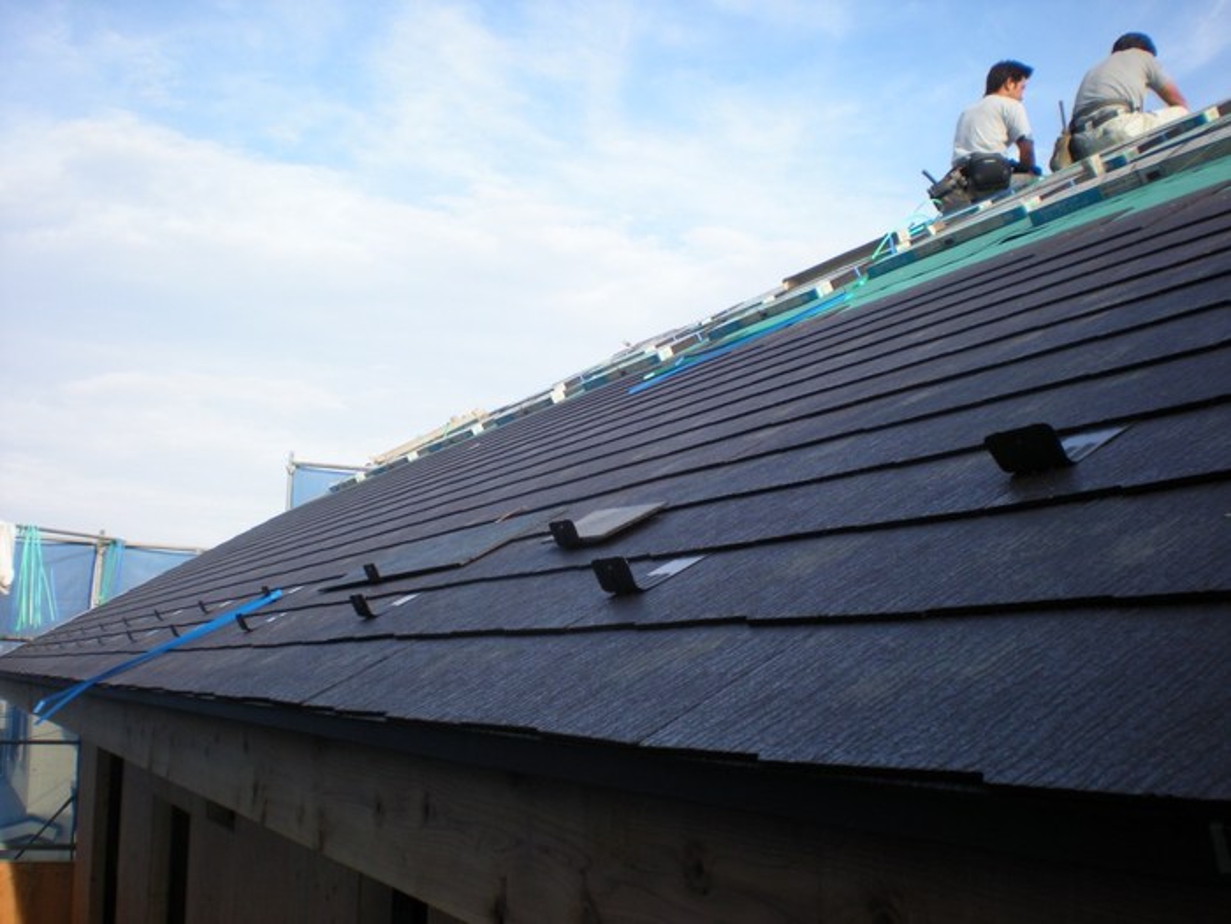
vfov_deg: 37.7
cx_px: 616
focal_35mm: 38
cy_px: 462
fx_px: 1351
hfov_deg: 49.0
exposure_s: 1/222
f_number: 4.6
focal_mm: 6.3
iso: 64
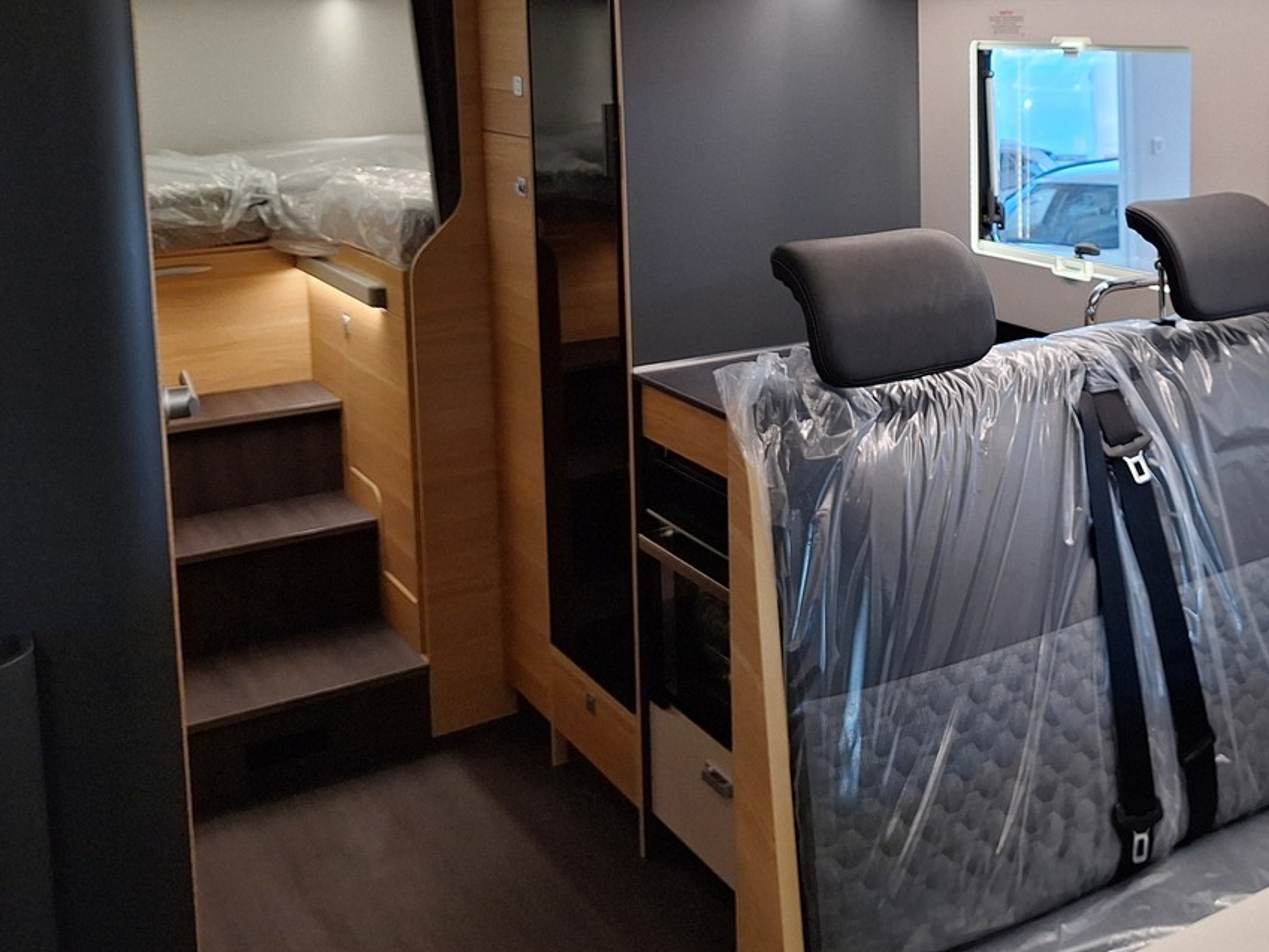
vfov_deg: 35.5
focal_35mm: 39
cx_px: 1037
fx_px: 1430
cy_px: 172
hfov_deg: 45.2
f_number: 1.8
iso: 80
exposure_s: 1/120
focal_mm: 5.54
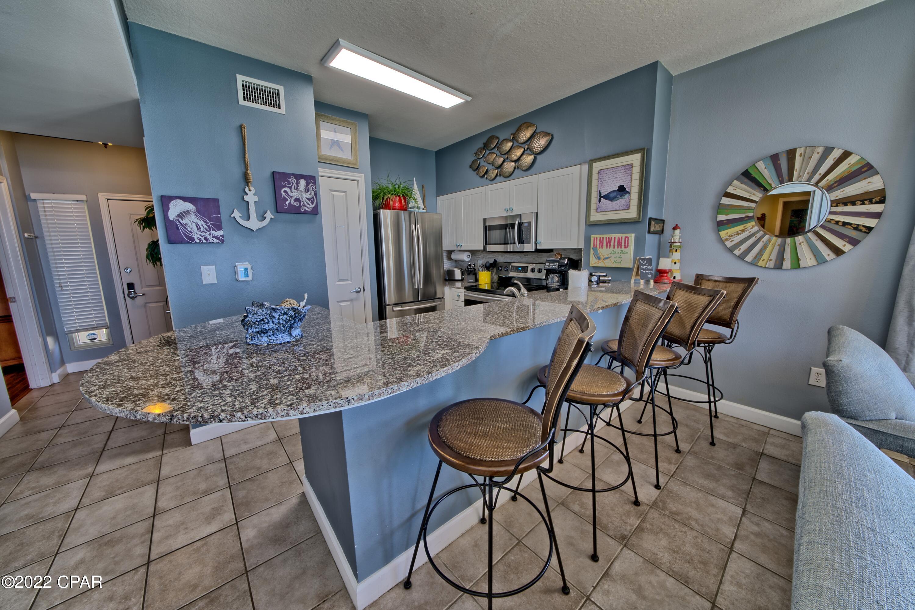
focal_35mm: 12
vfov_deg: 90.0
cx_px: 458
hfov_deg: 112.6
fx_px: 305
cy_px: 305
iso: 200
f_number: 19
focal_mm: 12
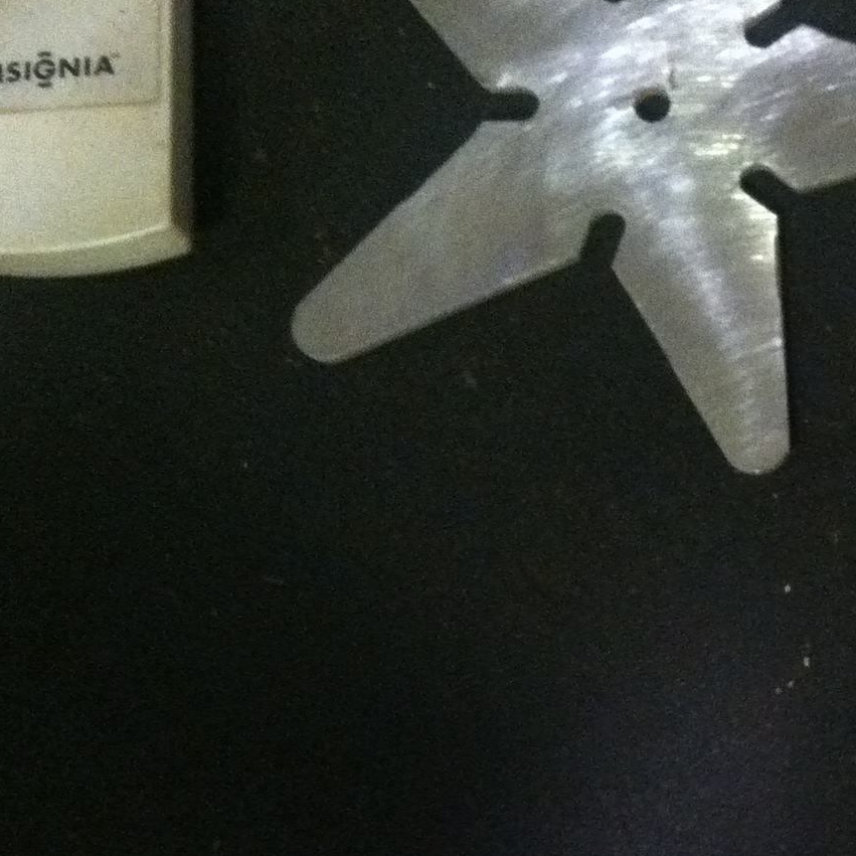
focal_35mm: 93
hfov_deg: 17.4
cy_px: 956
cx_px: 1142
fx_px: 2602
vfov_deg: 18.0
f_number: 2.8
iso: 640
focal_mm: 3.85
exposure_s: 1/15
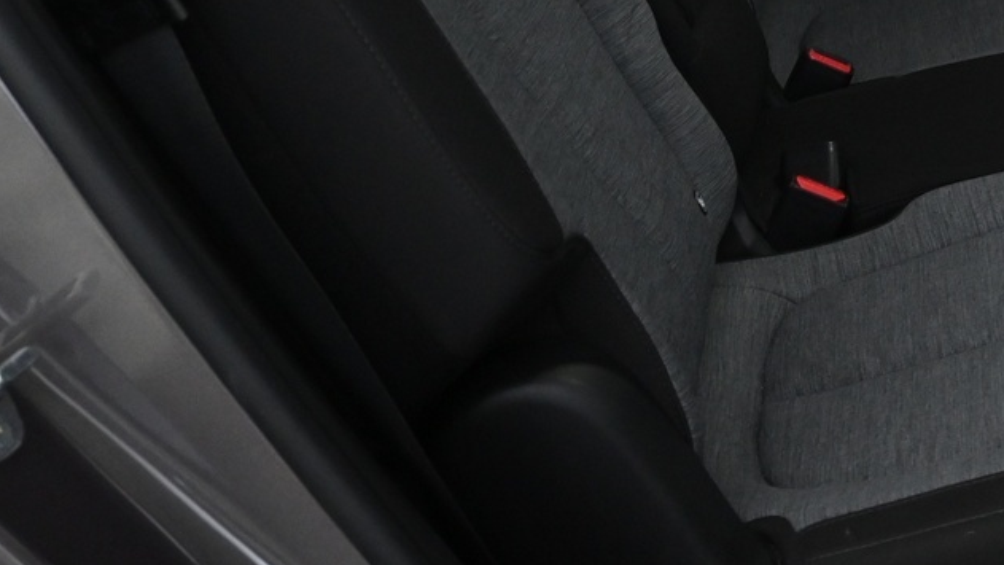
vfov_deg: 14.9
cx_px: 1182
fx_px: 2095
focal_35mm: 79
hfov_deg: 24.6
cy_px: -86
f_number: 3.8
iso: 1600
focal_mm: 19.5
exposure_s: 1/30
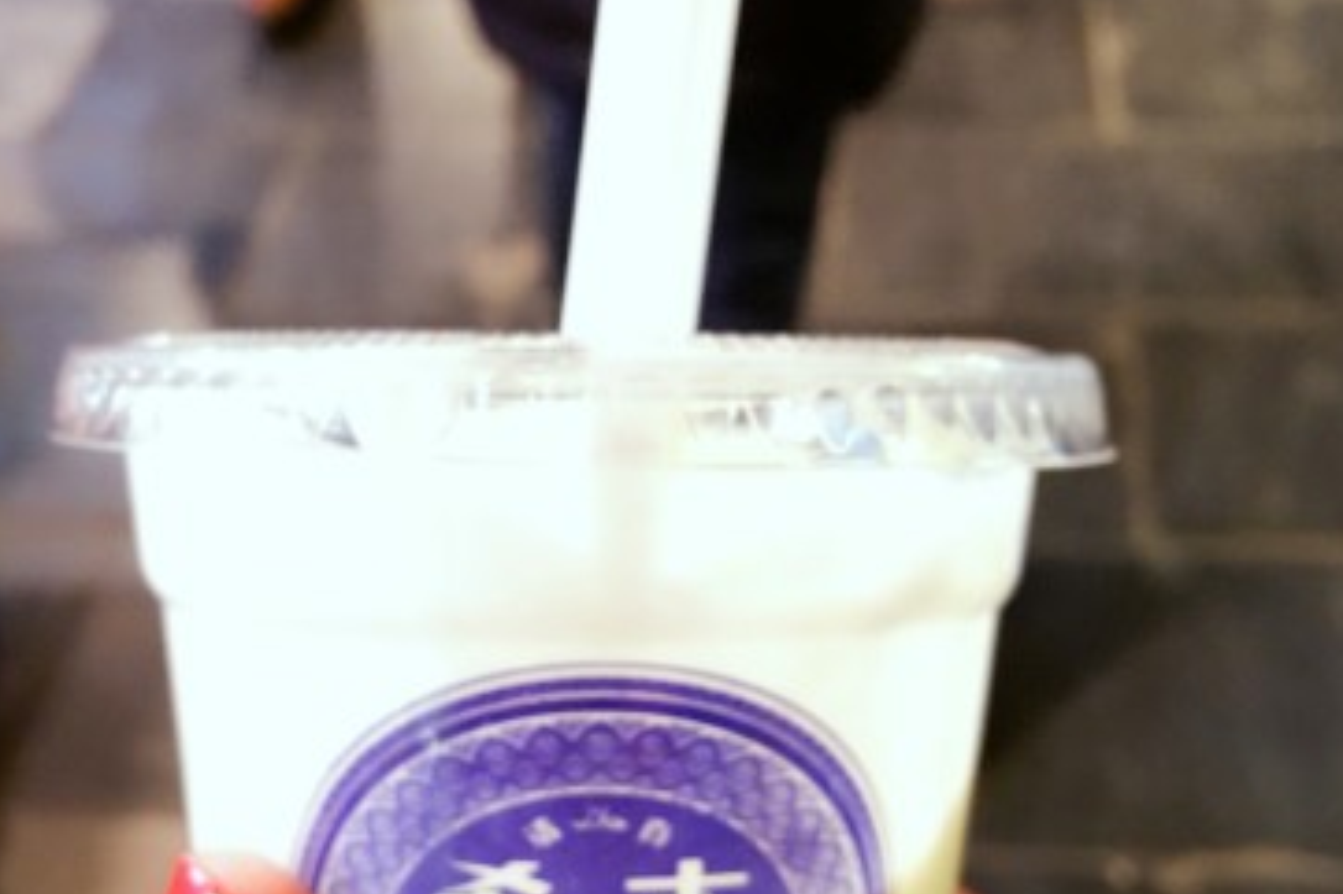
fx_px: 1864
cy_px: 664
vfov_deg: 26.6
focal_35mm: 50
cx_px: 612
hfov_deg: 39.6
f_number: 2.2
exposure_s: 1/33
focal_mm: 4.15
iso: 250
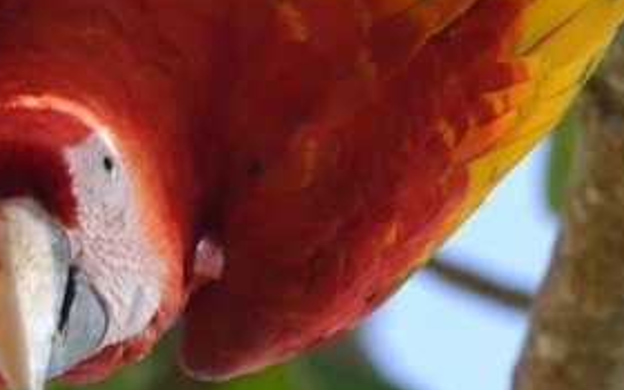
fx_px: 17910
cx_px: 499
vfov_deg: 1.2
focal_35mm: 1053
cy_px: 58
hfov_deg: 2.0
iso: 1600
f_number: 5
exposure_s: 1/500
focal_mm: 165
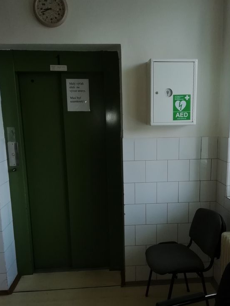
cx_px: 138
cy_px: 176
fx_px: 319
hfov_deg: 39.5
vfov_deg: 51.2
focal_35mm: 36
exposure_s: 1/50
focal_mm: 3.46
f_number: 2.2
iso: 80
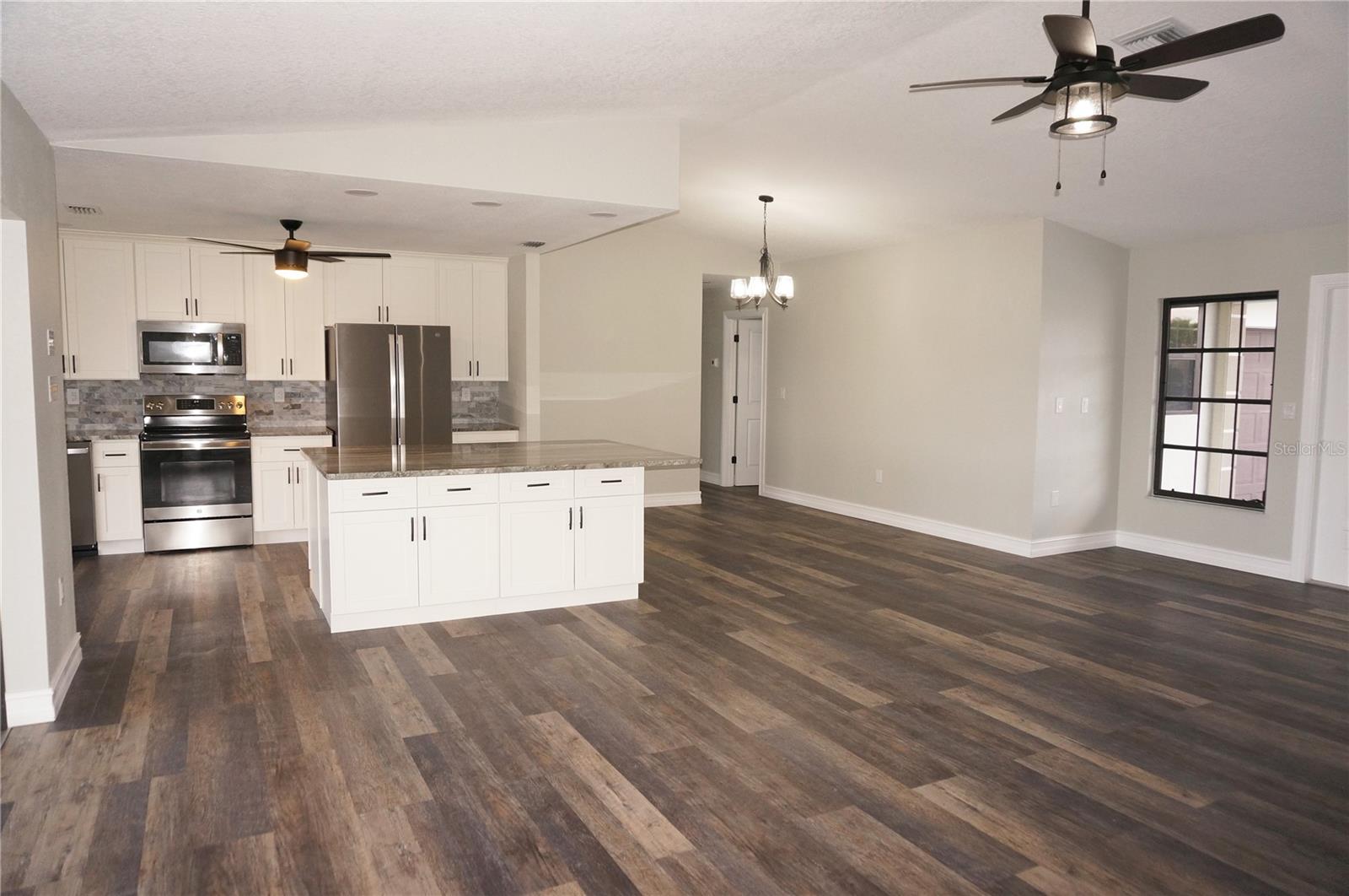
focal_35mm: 24
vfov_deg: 53.0
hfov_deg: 73.8
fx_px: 898
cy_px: 448
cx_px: 674
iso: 500
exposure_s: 1/160
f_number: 4
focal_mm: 16
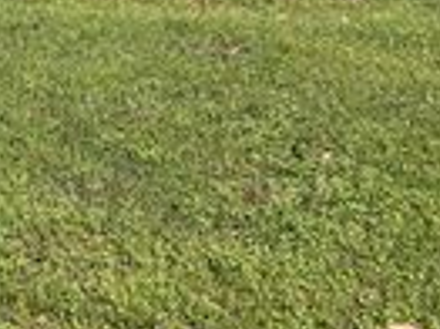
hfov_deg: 16.4
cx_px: -369
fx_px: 1257
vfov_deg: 13.3
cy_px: -284
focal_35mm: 99
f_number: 1.5
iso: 50
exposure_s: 1/4115
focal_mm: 5.7
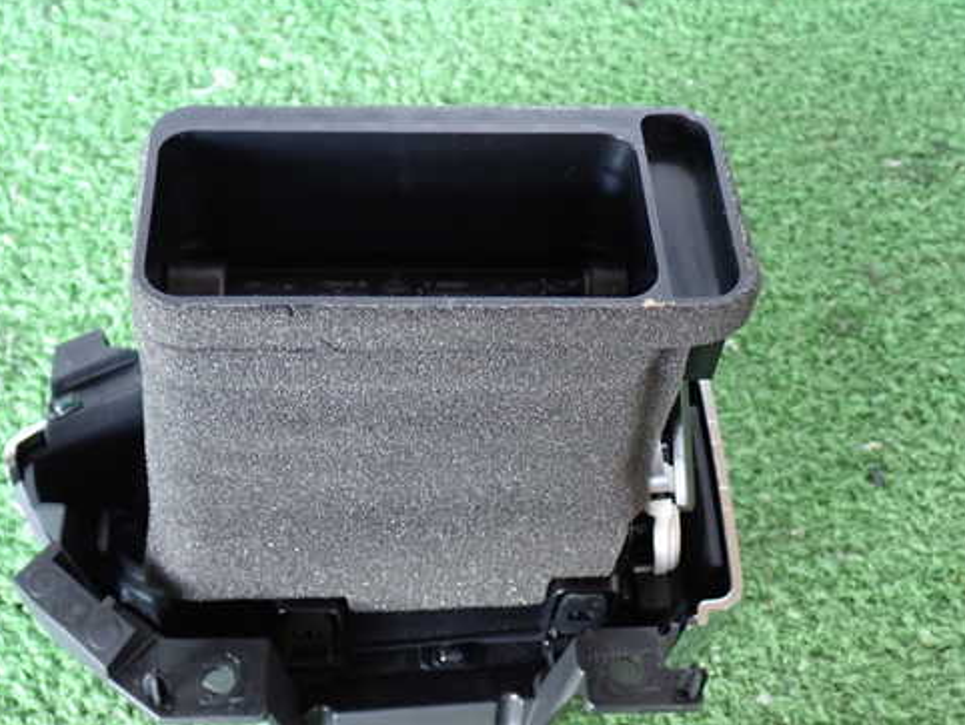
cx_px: 412
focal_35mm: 51
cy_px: 393
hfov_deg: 37.4
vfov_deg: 28.6
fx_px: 1422
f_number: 2.8
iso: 800
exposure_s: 1/25
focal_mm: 7.31
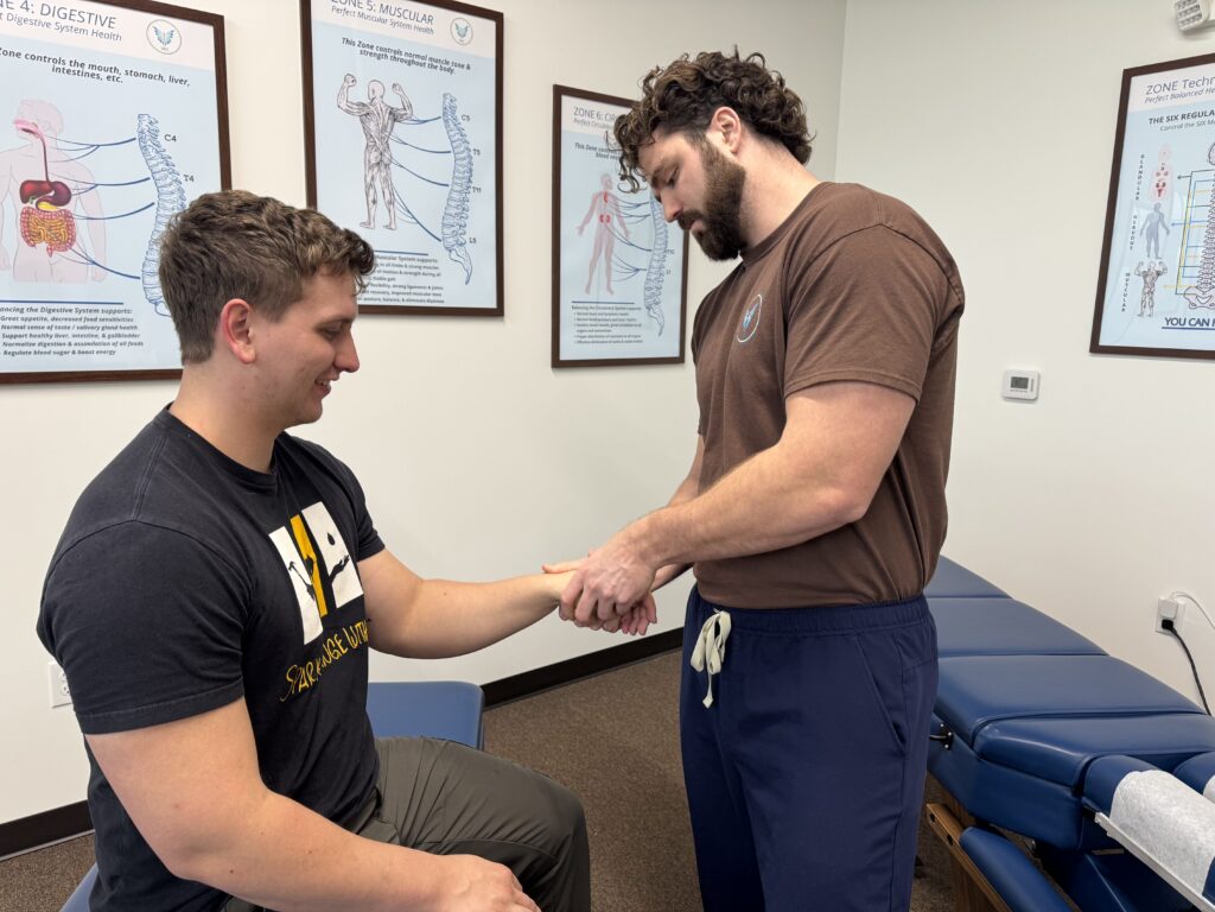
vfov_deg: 56.8
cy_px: 456
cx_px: 608
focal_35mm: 24
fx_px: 842
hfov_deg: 71.6
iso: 125
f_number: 1.78
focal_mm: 6.76
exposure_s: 1/60
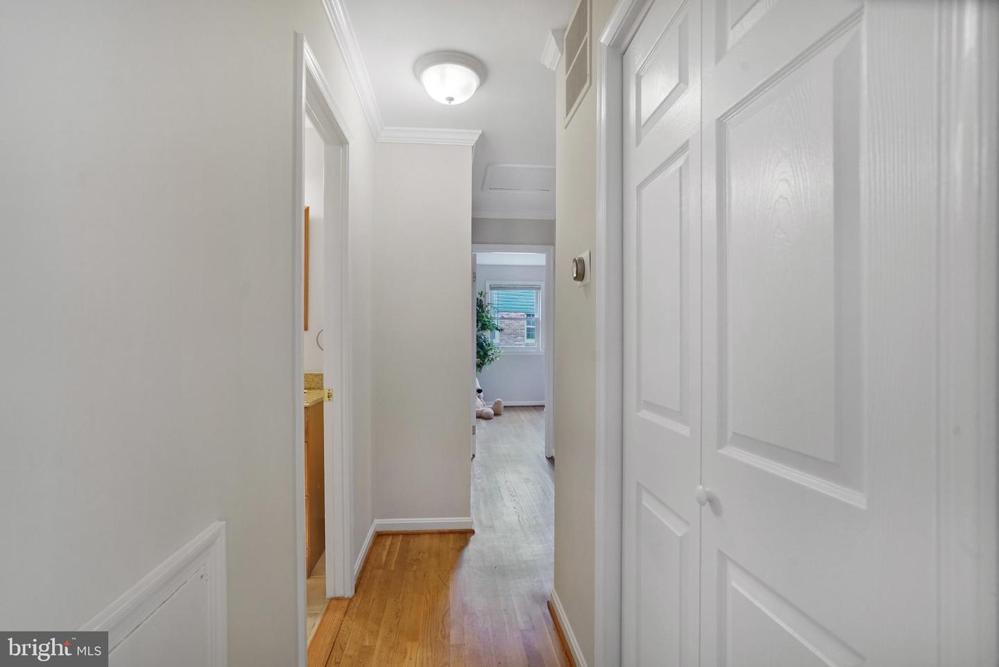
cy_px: 334
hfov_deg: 96.7
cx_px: 500
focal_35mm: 16
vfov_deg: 73.8
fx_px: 444
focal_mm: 16
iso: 1250
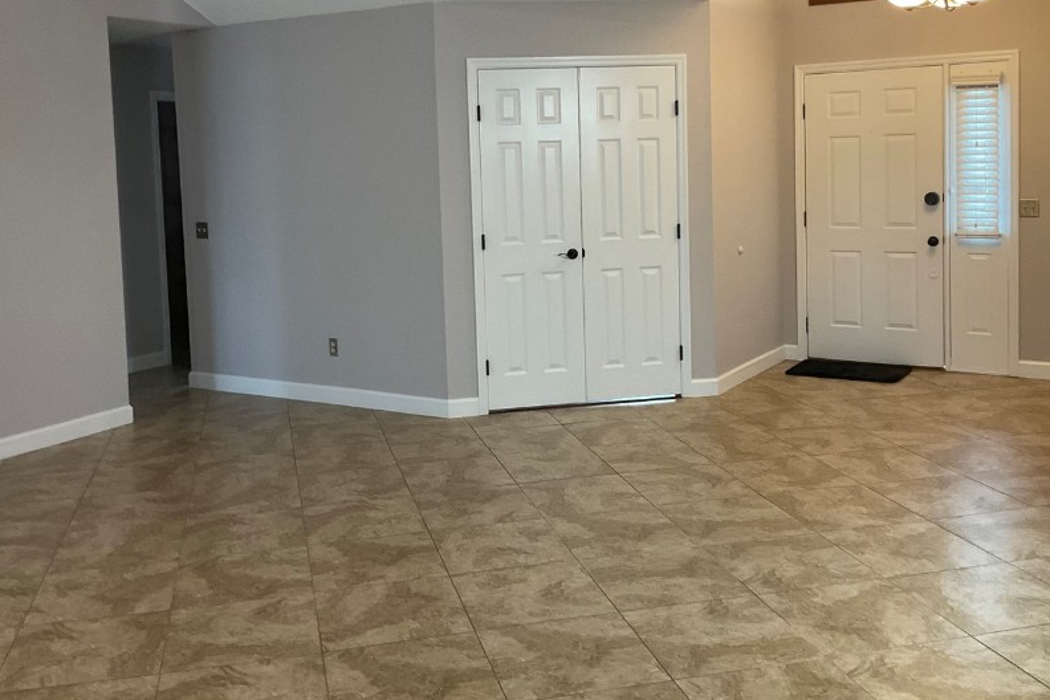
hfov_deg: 49.5
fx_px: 1137
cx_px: 504
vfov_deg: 33.9
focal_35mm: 39
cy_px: 236
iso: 160
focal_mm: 3
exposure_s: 1/60
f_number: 1.8
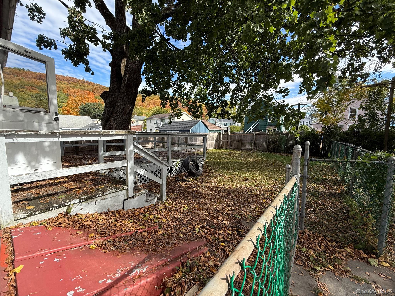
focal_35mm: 14
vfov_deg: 85.7
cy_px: 148
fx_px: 160
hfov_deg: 102.1
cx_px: 198
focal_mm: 2.22
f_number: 2.2
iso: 64
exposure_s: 1/607
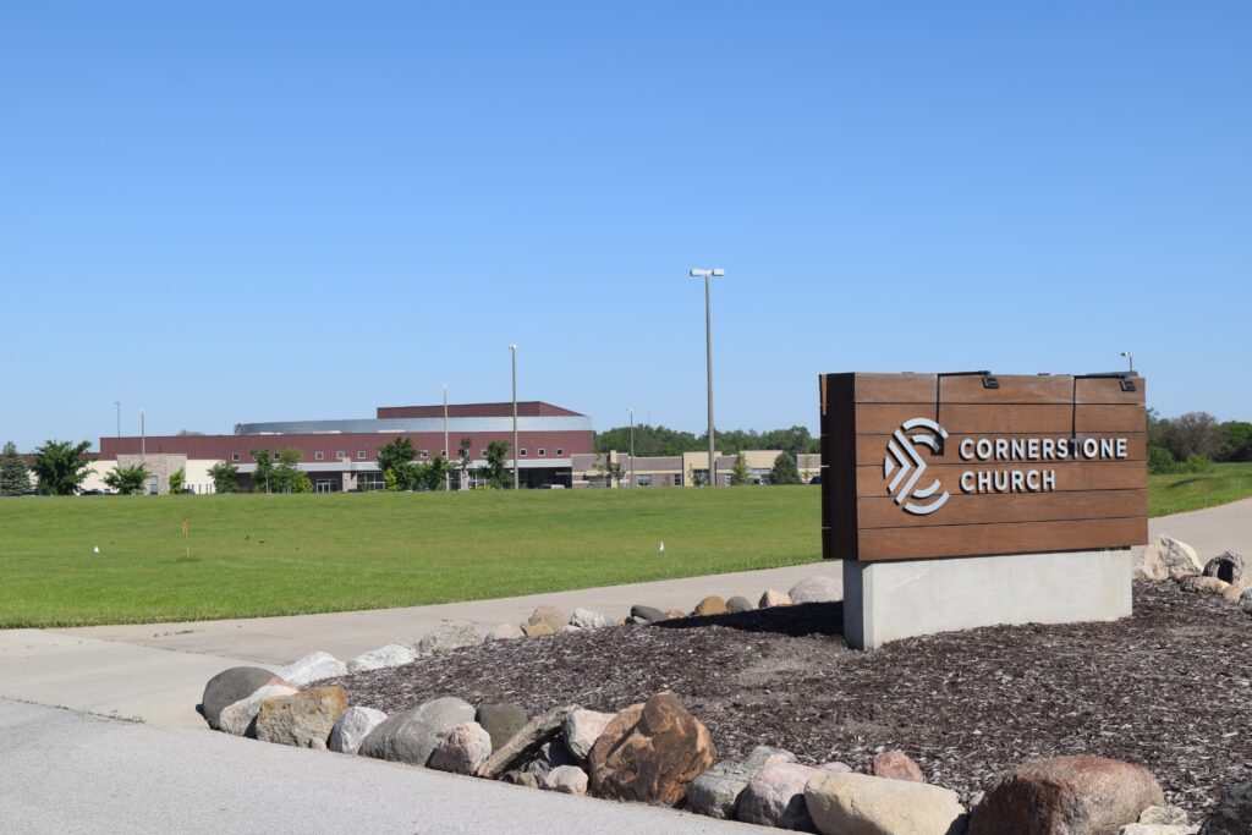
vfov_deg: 25.1
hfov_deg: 36.9
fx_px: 1878
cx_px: 626
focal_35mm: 54
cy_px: 418
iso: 200
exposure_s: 1/500
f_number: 11
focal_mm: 36
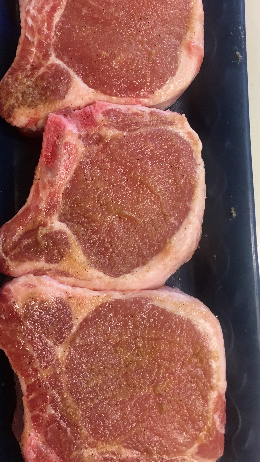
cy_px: 210
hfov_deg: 31.1
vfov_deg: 52.7
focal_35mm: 38
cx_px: 104
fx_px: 466
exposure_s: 1/15
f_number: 2.2
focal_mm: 4.15
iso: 32
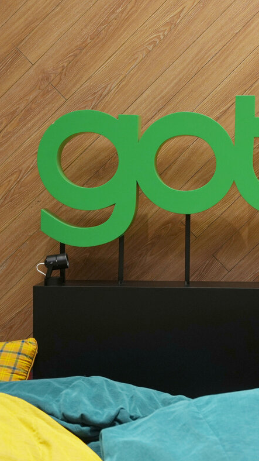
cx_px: 225
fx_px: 916
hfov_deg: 15.9
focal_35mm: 75
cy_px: 230
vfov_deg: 28.2
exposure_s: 1/50
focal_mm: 47
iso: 800
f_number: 2.8
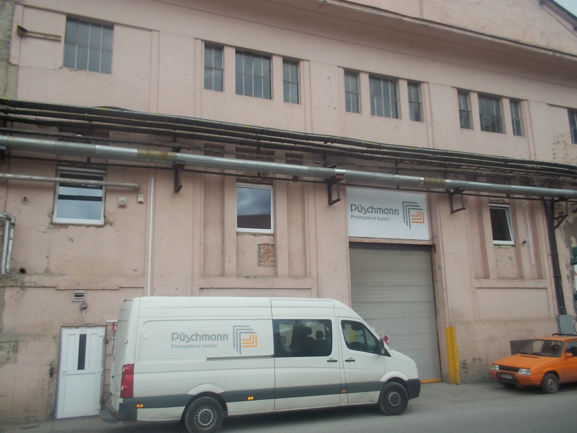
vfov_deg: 48.2
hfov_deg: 61.7
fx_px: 483
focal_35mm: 29
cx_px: 288
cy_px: 216
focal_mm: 4.1
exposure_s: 1/500
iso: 80
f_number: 3.3
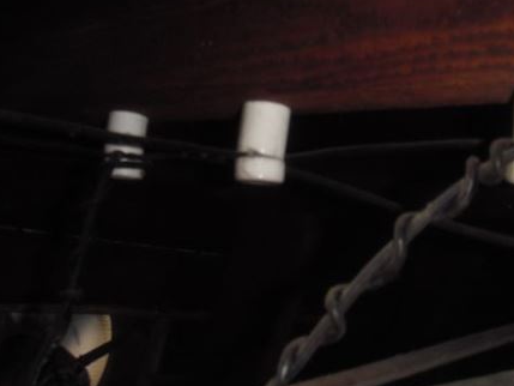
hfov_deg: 37.5
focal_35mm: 51
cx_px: 242
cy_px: 151
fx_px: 757
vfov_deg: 28.5
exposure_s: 1/30
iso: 125
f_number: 3.5
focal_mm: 6.7
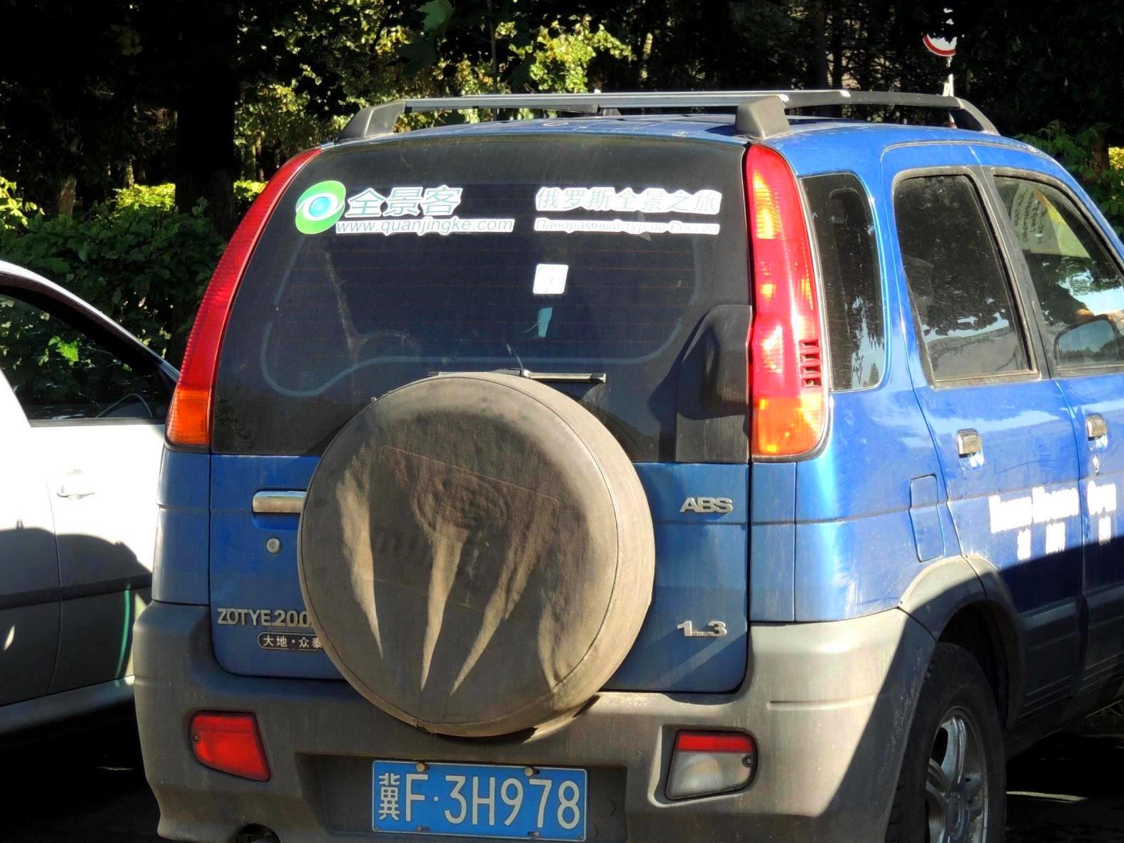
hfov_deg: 15.5
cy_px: 486
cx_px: 702
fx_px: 4123
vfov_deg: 11.7
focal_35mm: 127
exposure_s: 1/160
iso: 100
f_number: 4.1
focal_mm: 17.8
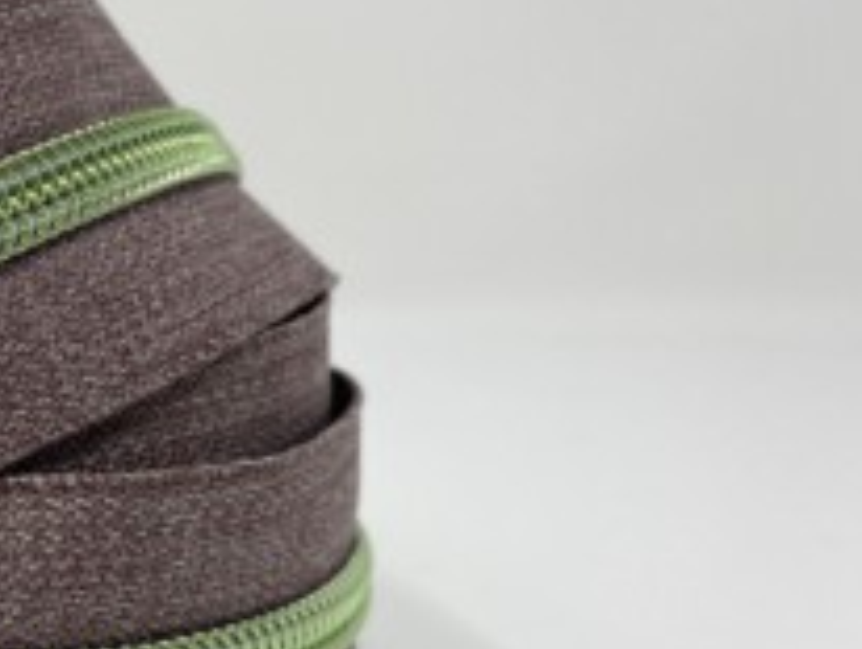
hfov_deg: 27.2
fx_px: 1571
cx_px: -163
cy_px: 534
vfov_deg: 23.0
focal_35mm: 63
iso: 32
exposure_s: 1/220
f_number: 1.8
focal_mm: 4.25
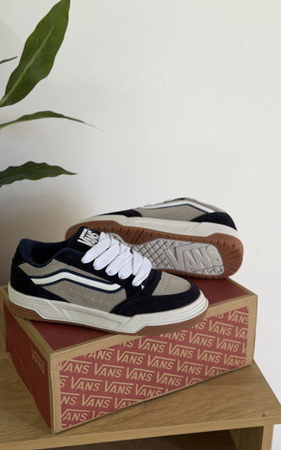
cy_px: 227
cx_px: 127
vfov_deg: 38.9
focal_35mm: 52
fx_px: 638
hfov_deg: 24.8
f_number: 1.78
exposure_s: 1/100
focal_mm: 6.76
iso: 80
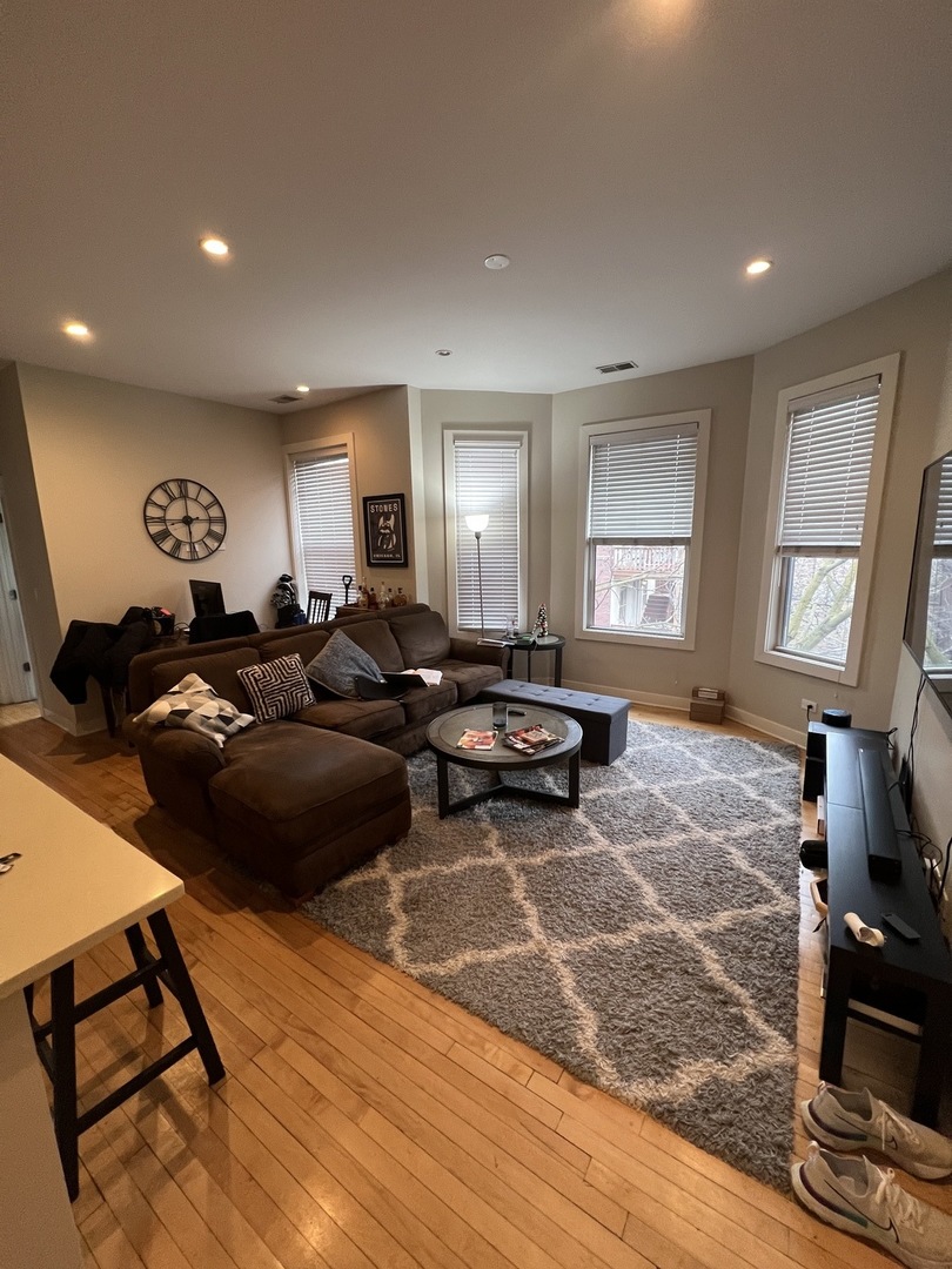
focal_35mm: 13
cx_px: 476
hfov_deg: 89.9
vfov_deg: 106.2
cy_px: 634
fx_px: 477
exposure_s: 1/60
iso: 250
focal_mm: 1.57
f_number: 1.8
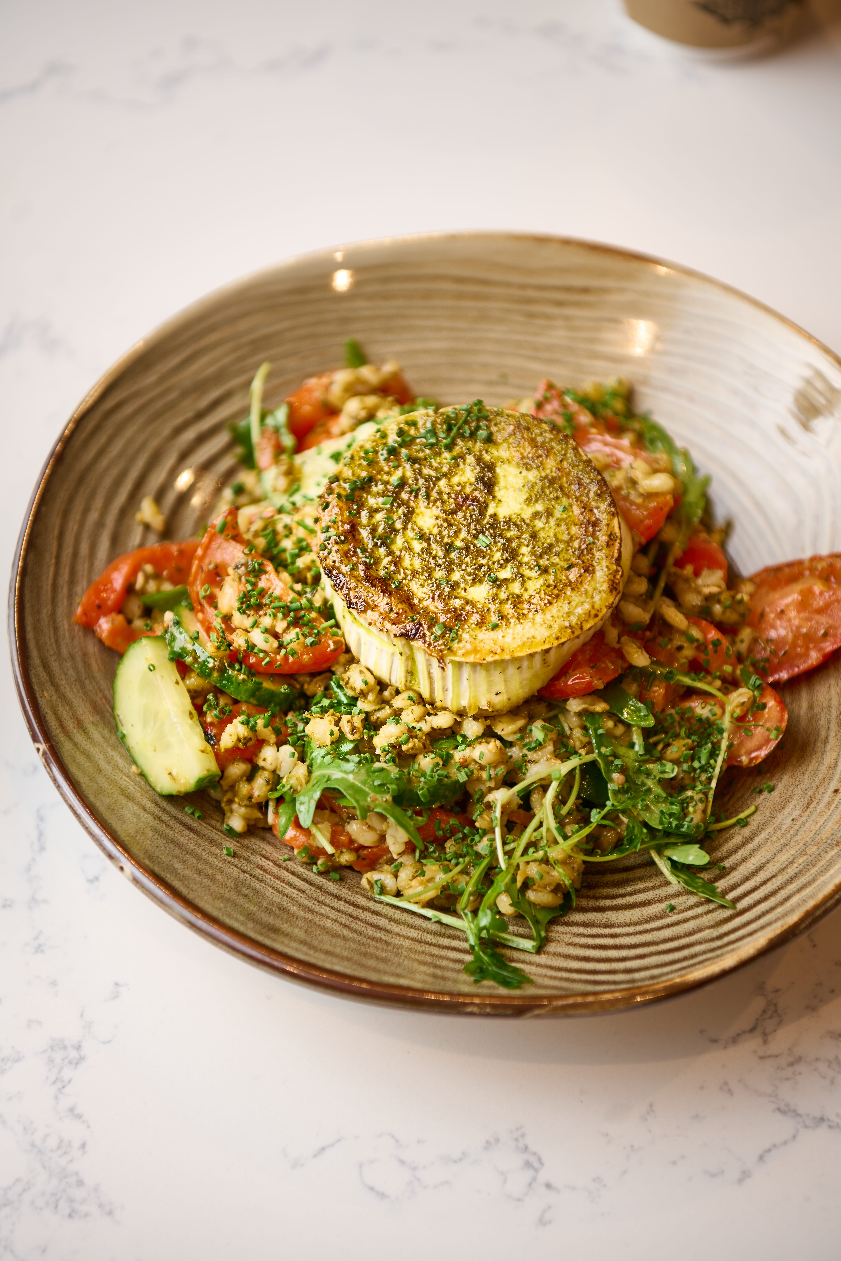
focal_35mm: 70
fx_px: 2453
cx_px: 420
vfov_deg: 28.8
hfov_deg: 19.5
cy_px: 630
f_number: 3.2
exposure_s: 1/200
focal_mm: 70
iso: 80
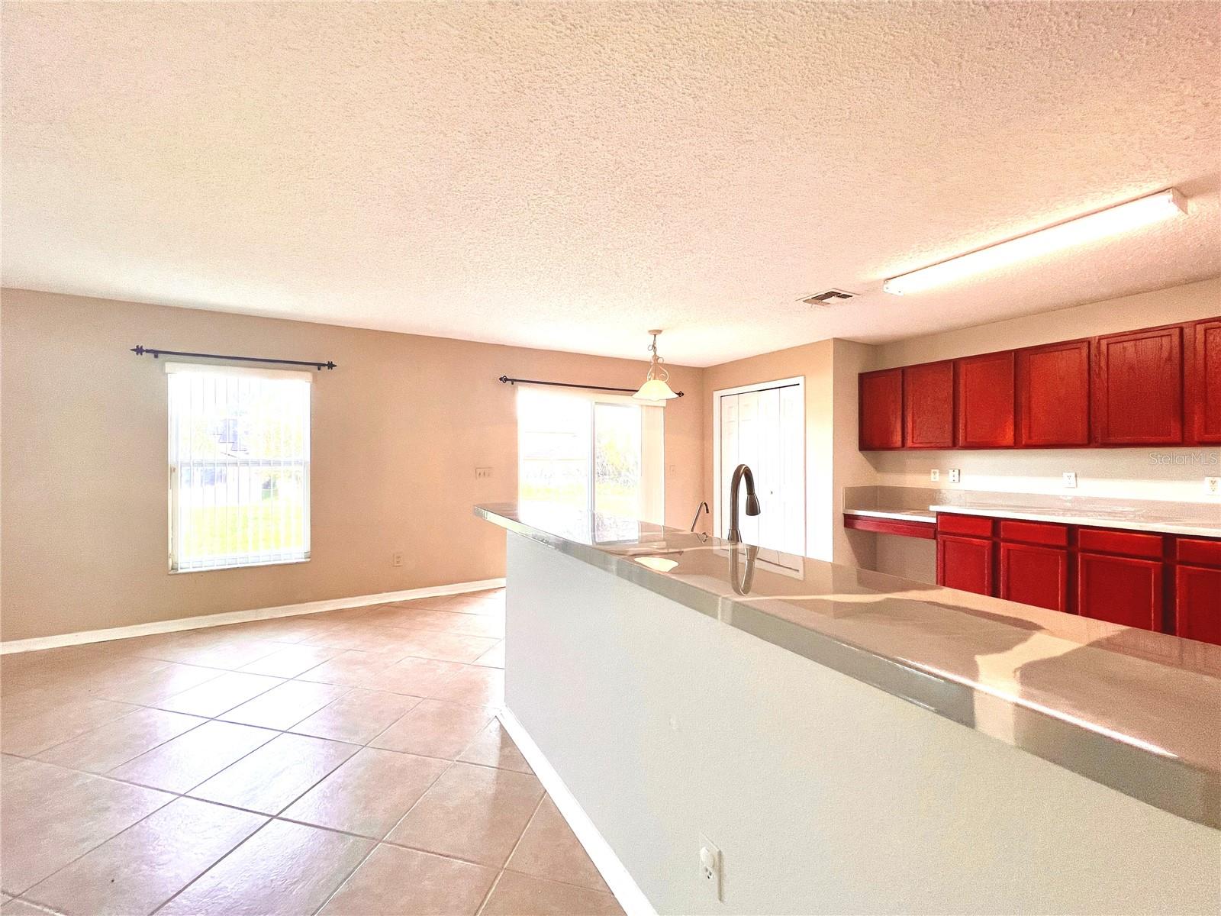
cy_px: 458
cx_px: 610
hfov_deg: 106.2
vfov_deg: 89.9
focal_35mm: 13
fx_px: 459
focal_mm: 1.57
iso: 125
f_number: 1.8
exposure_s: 1/120
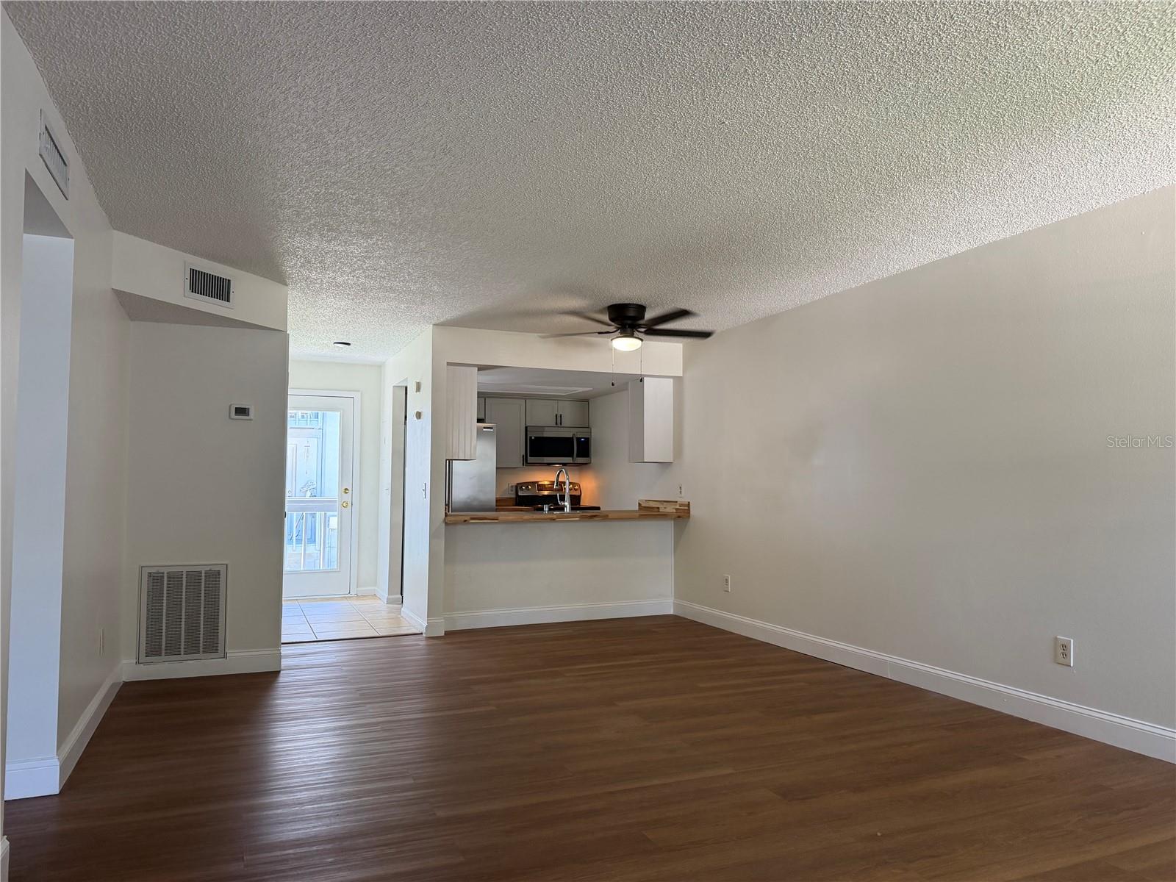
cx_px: 588
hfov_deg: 71.6
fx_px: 815
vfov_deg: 56.8
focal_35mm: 24
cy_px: 441
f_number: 1.78
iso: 250
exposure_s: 1/60
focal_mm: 6.76
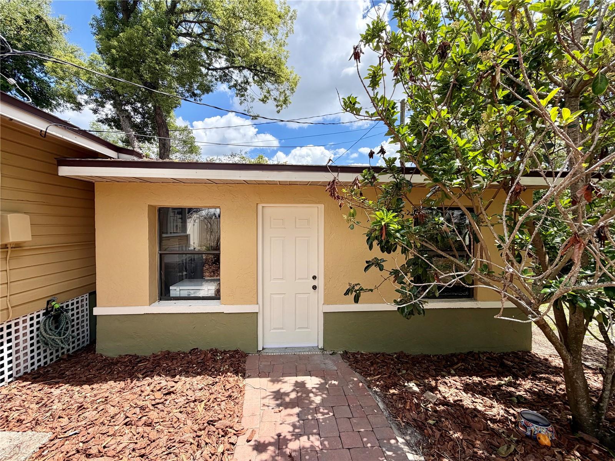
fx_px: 249
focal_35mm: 14
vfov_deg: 85.7
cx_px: 308
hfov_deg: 102.1
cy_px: 230
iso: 40
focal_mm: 2.22
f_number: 2.2
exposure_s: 1/770
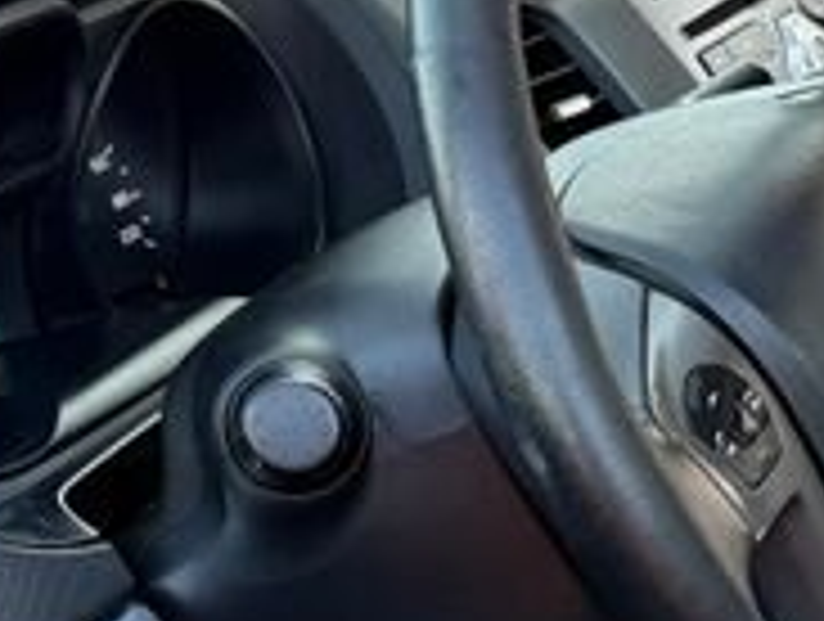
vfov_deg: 11.1
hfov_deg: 14.2
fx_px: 3196
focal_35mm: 134
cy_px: 468
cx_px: 1013
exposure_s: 1/139
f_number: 1.78
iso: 80
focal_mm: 6.76
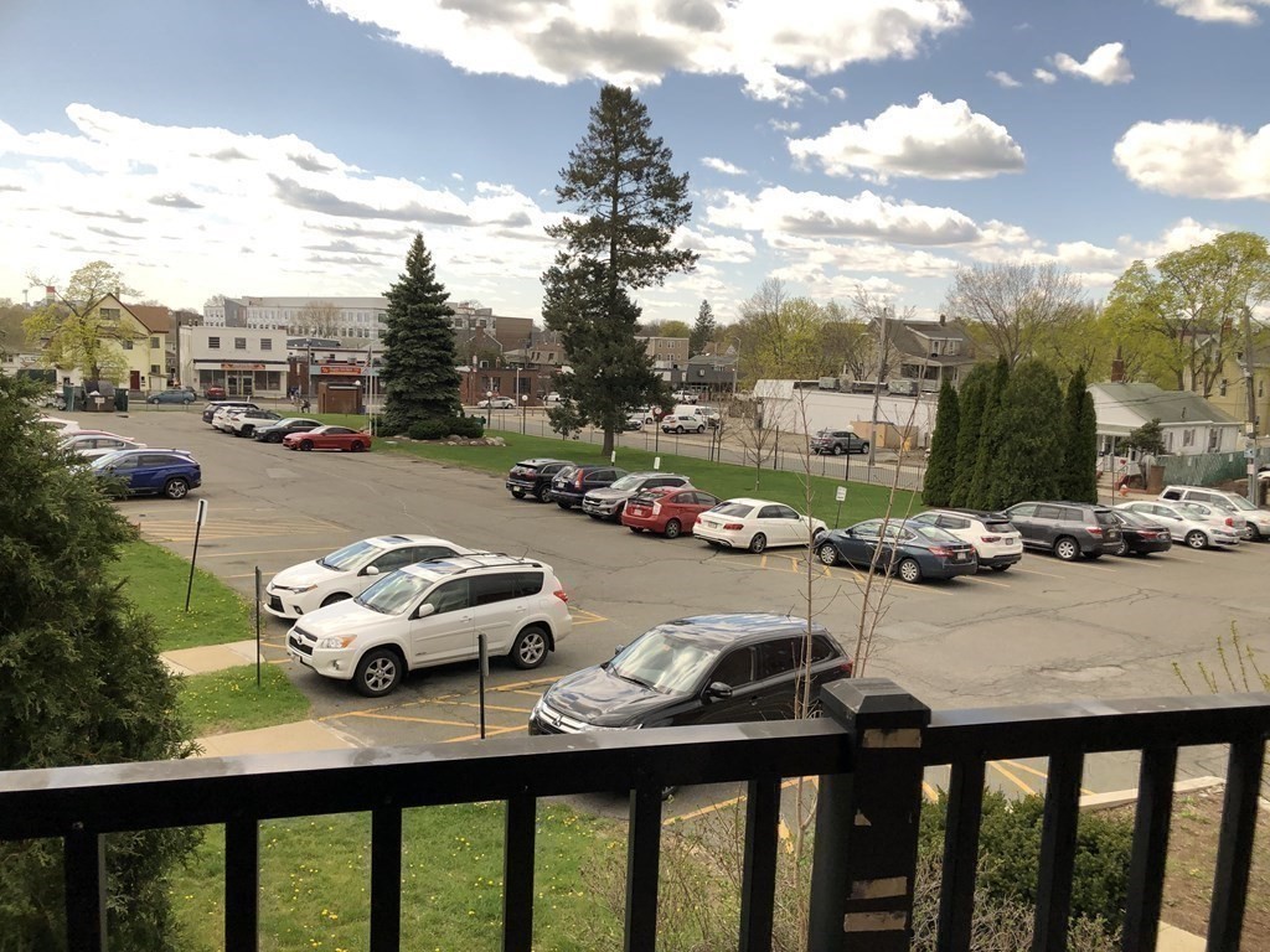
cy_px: 476
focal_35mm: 28
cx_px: 635
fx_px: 1027
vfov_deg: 49.7
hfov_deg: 63.4
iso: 40
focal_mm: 3.99
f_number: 1.8
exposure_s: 1/2558
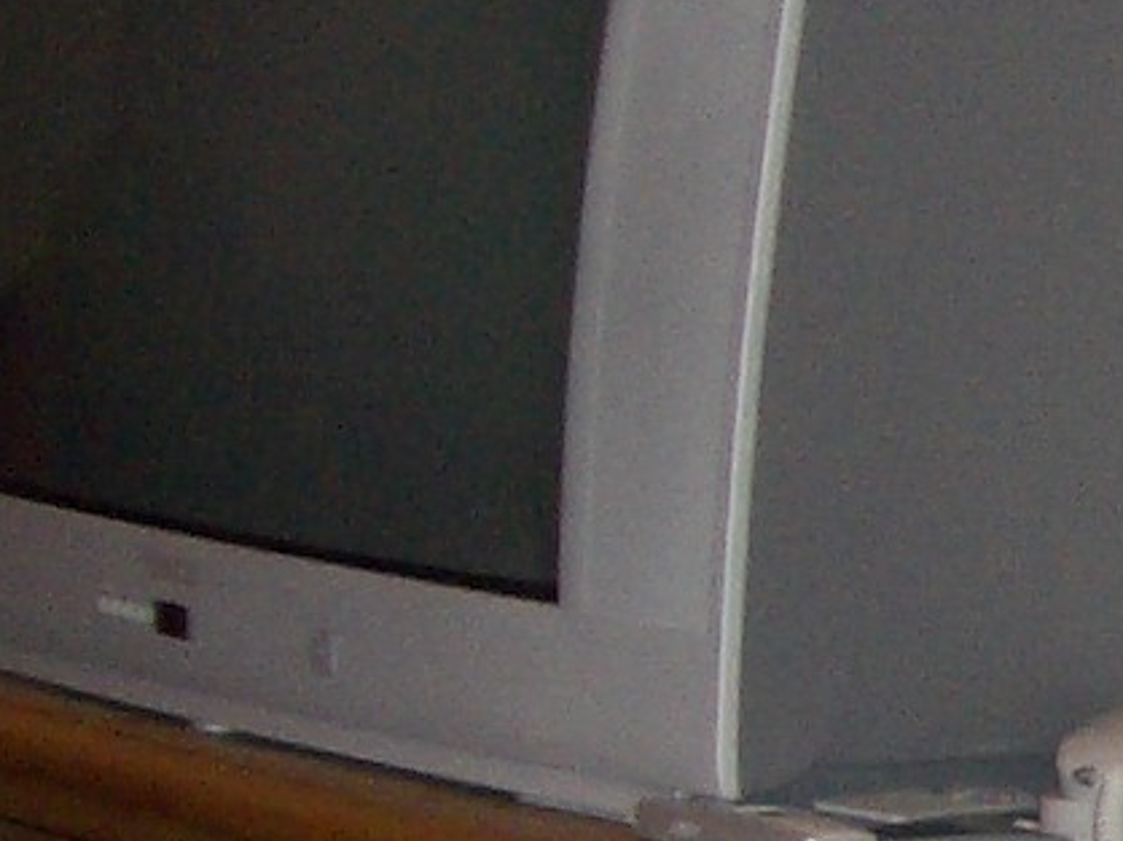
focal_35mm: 193
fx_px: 6258
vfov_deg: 7.6
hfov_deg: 9.2
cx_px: 2703
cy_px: 892
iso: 100
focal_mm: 5.8
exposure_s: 1/60
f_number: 2.6
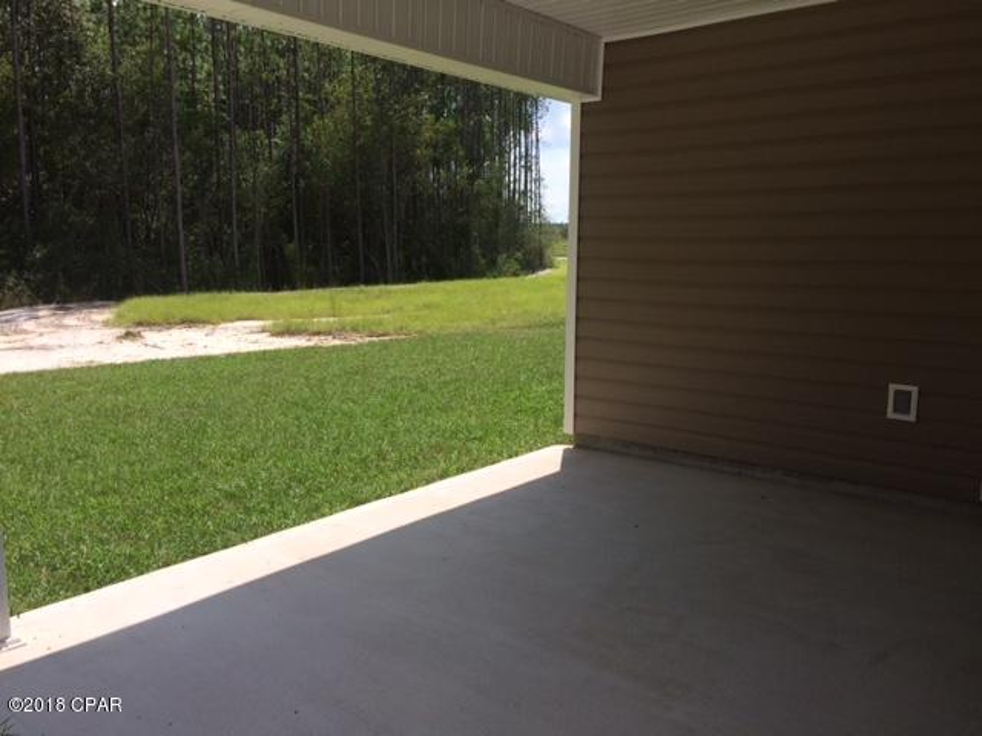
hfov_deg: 61.7
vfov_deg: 48.2
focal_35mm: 29
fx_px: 823
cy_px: 368
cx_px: 491
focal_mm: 4.15
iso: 32
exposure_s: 1/1786
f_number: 2.2
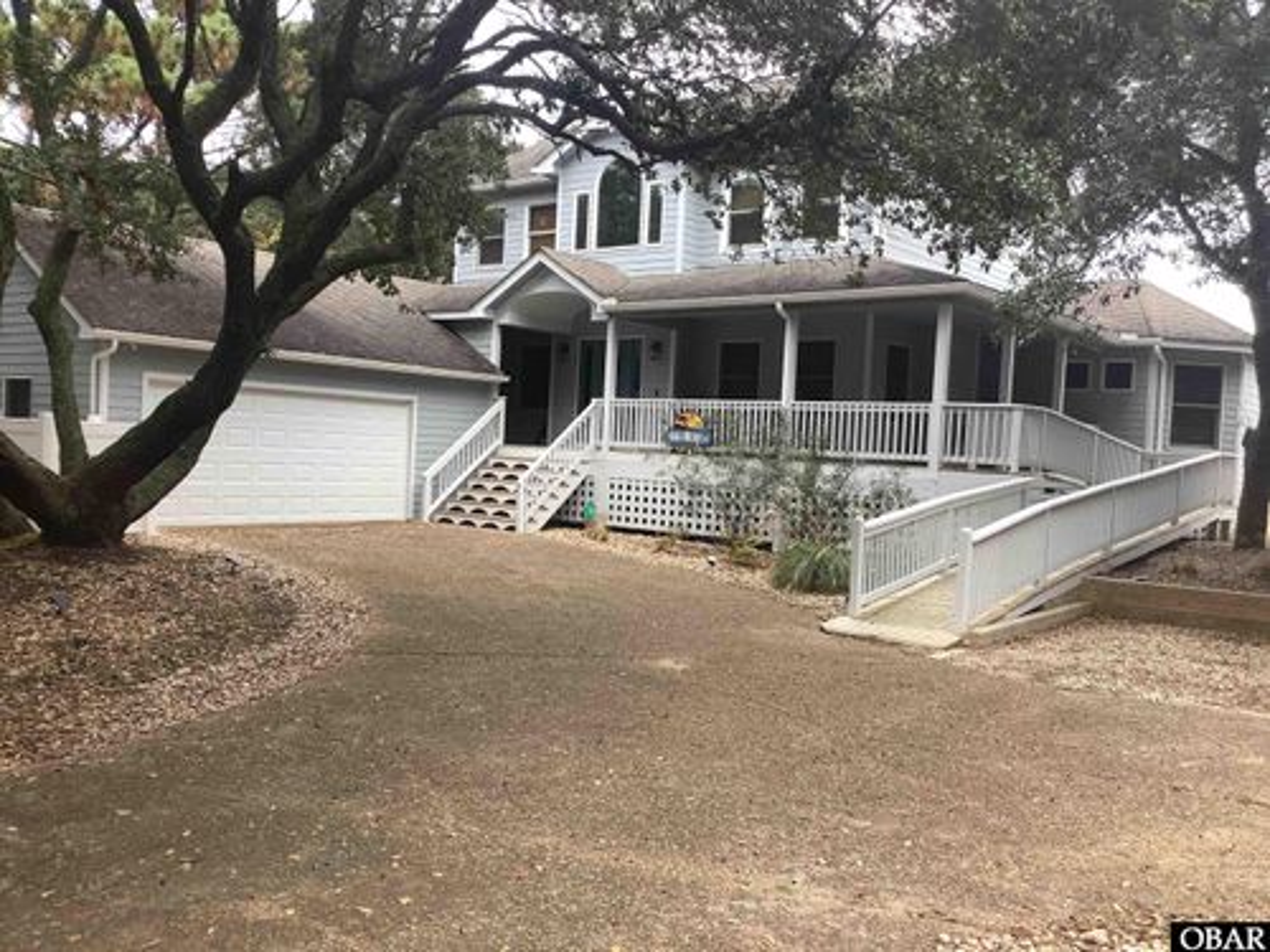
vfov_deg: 45.4
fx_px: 1137
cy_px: 476
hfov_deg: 58.4
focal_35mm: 31
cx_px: 635
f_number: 2.4
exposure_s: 1/120
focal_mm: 3.3
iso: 25
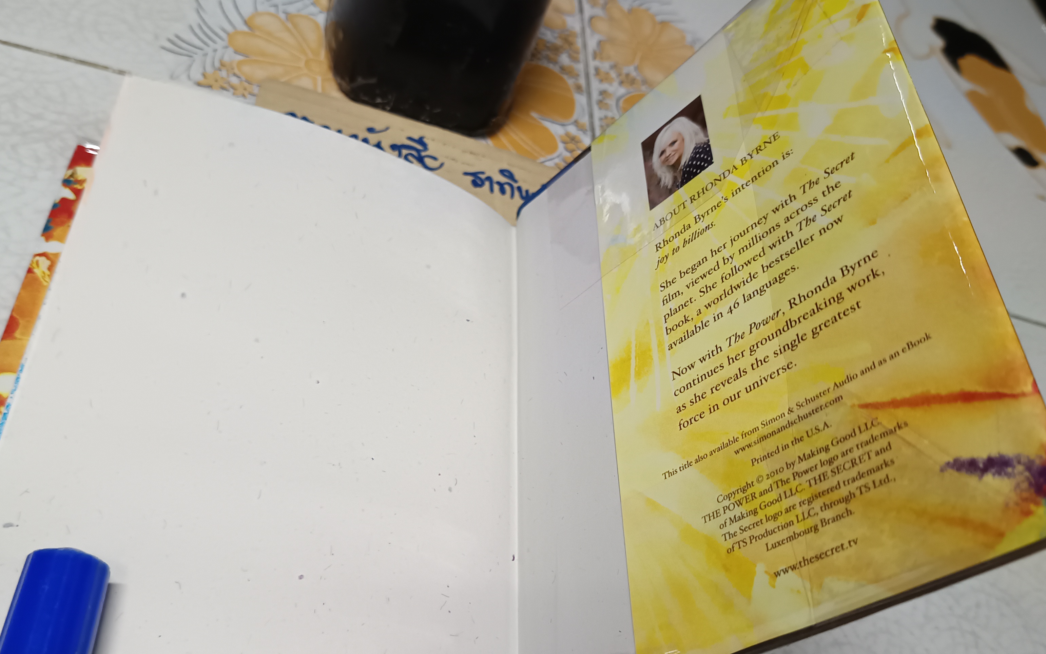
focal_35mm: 33
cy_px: 371
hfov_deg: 58.1
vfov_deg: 38.2
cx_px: 516
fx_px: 941
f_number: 1.7
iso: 1053
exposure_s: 1/33.3
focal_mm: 5.31
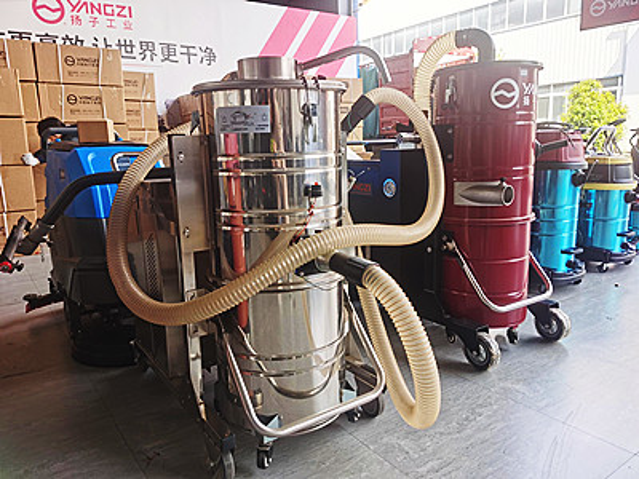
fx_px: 498
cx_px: 320
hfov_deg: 65.3
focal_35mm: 27
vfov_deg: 51.4
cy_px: 240
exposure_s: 1/435
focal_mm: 5.56
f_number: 1.6
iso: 50
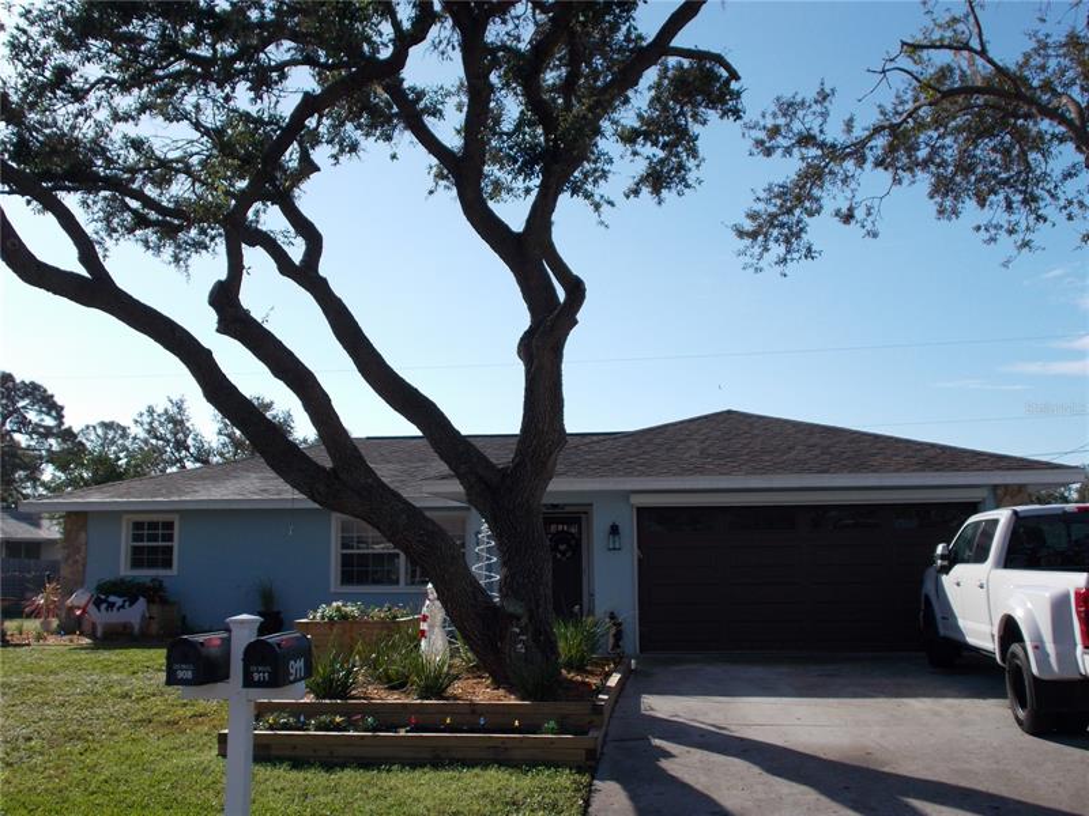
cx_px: 544
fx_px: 1227
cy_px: 408
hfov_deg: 47.9
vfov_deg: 36.8
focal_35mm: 39
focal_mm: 6.9
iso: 80
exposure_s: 1/125
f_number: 9.8
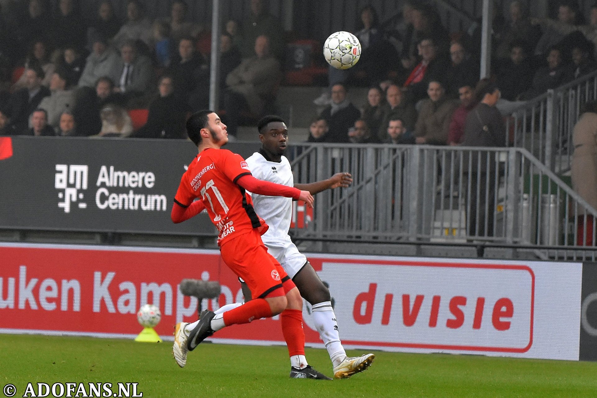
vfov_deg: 6.5
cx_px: 298
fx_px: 3482
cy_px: 199
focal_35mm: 210
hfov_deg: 9.8
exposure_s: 1/1000
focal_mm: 140
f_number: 4
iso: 1600
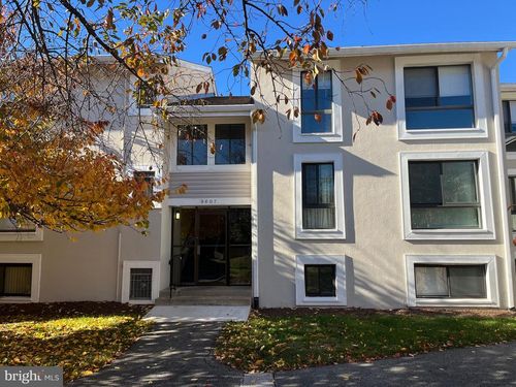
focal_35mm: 26
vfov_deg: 53.1
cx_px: 258
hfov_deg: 67.3
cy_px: 194
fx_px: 388
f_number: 1.6
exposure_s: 1/1536
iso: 50
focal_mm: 5.1
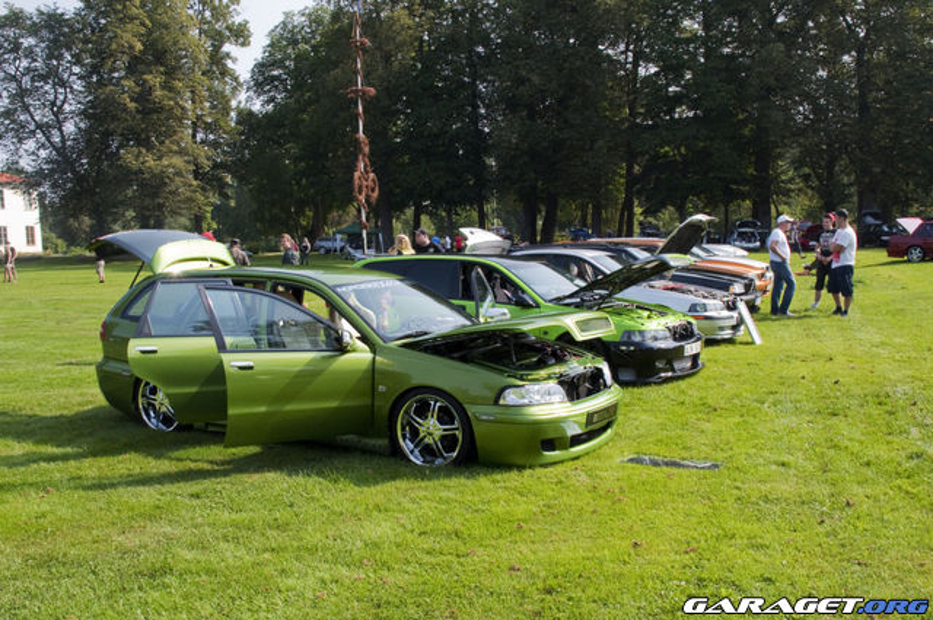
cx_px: 466
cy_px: 310
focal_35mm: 38
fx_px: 971
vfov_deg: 35.4
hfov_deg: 51.3
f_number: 14
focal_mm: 25
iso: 1250
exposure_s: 1/400
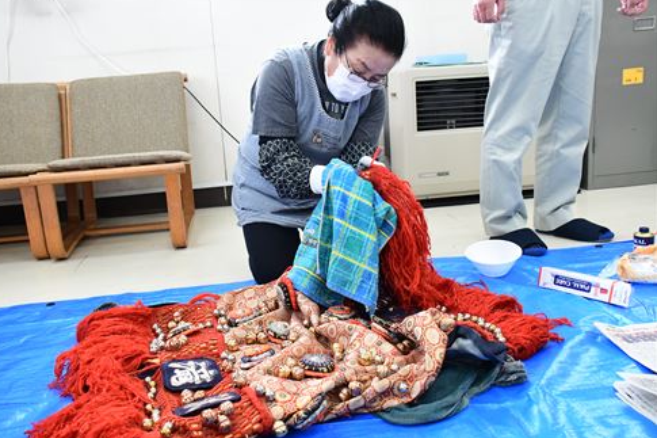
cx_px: 320
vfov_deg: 38.9
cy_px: 216
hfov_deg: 55.8
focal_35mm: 34
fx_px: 620
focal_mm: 22
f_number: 5
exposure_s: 1/250
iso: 4500
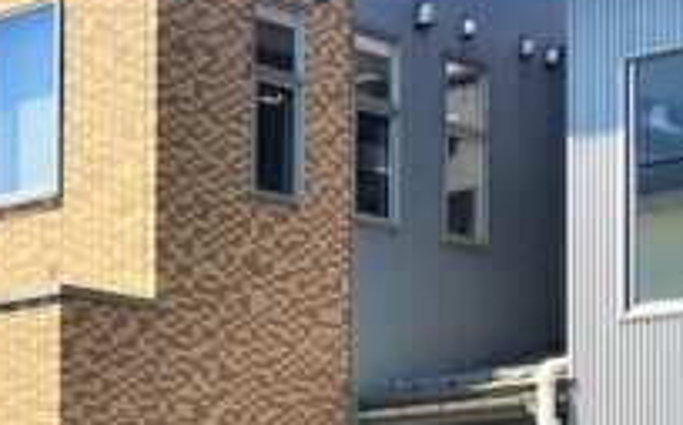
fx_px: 2157
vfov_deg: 10.9
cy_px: 592
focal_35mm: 116
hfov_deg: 16.8
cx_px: -258
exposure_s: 1/1399
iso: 25
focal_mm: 4.15
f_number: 2.2
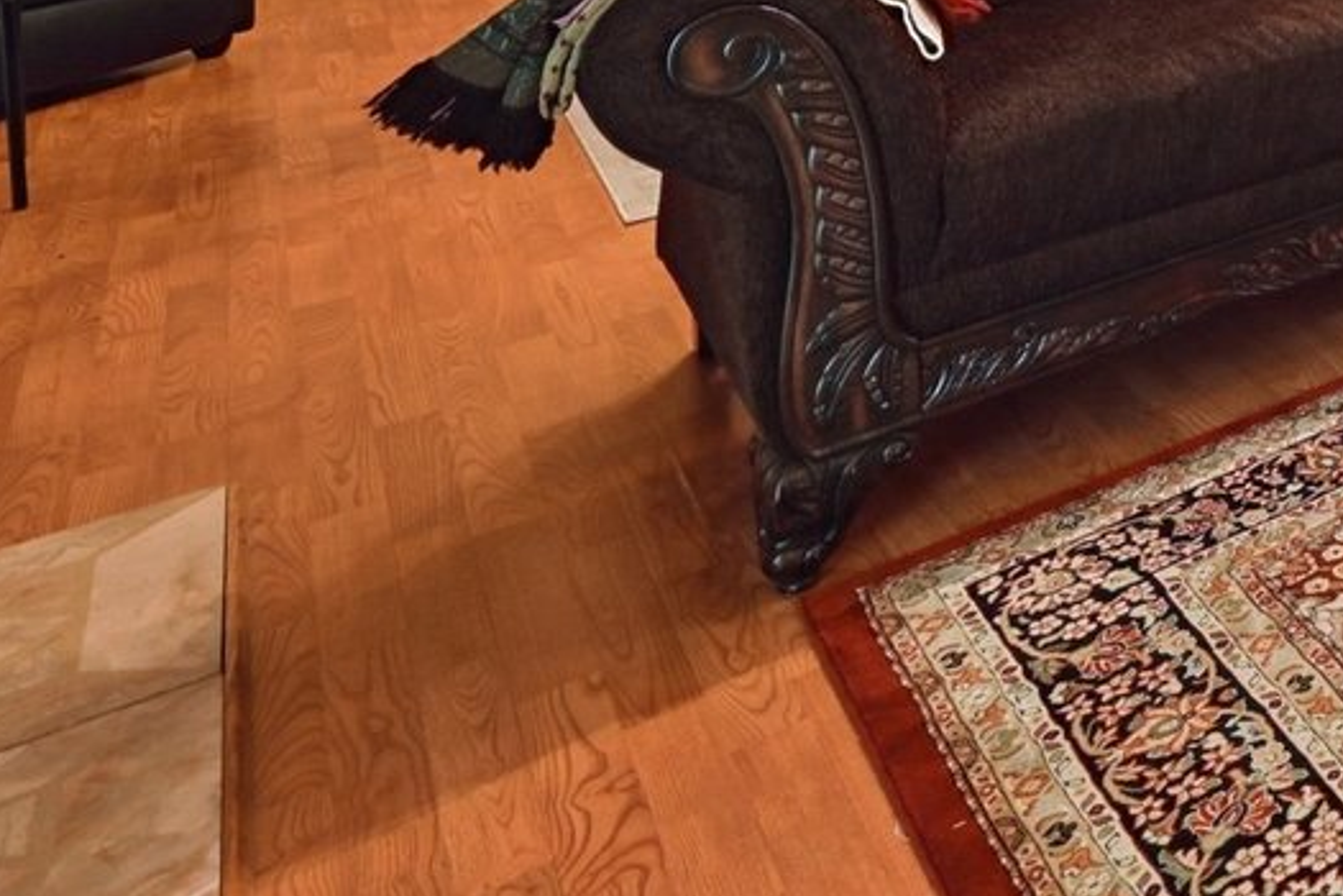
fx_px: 1380
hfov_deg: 29.6
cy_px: -445
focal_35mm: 37
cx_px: 2016
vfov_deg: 26.3
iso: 320
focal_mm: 12
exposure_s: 1/8
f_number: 8
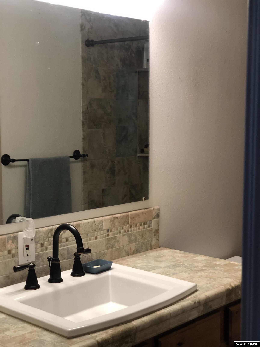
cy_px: 174
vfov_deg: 33.8
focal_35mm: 57
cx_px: 130
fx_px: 571
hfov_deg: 25.7
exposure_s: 1/30
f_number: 2.8
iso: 125
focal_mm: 6.6
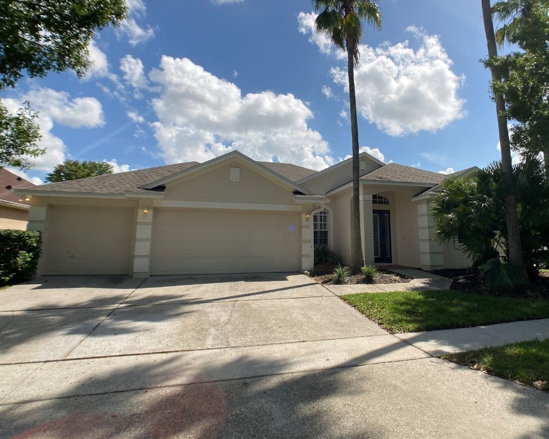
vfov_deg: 45.7
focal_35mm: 32
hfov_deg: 55.4
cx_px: 319
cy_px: 199
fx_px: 520
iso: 20
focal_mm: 3.99
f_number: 1.8
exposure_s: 1/2857
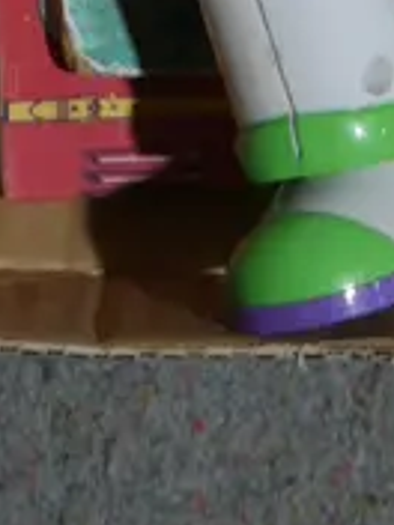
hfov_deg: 4.9
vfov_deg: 6.1
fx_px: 4598
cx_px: 498
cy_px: -969
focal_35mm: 303
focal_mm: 26
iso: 500
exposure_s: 1/60
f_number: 5.6
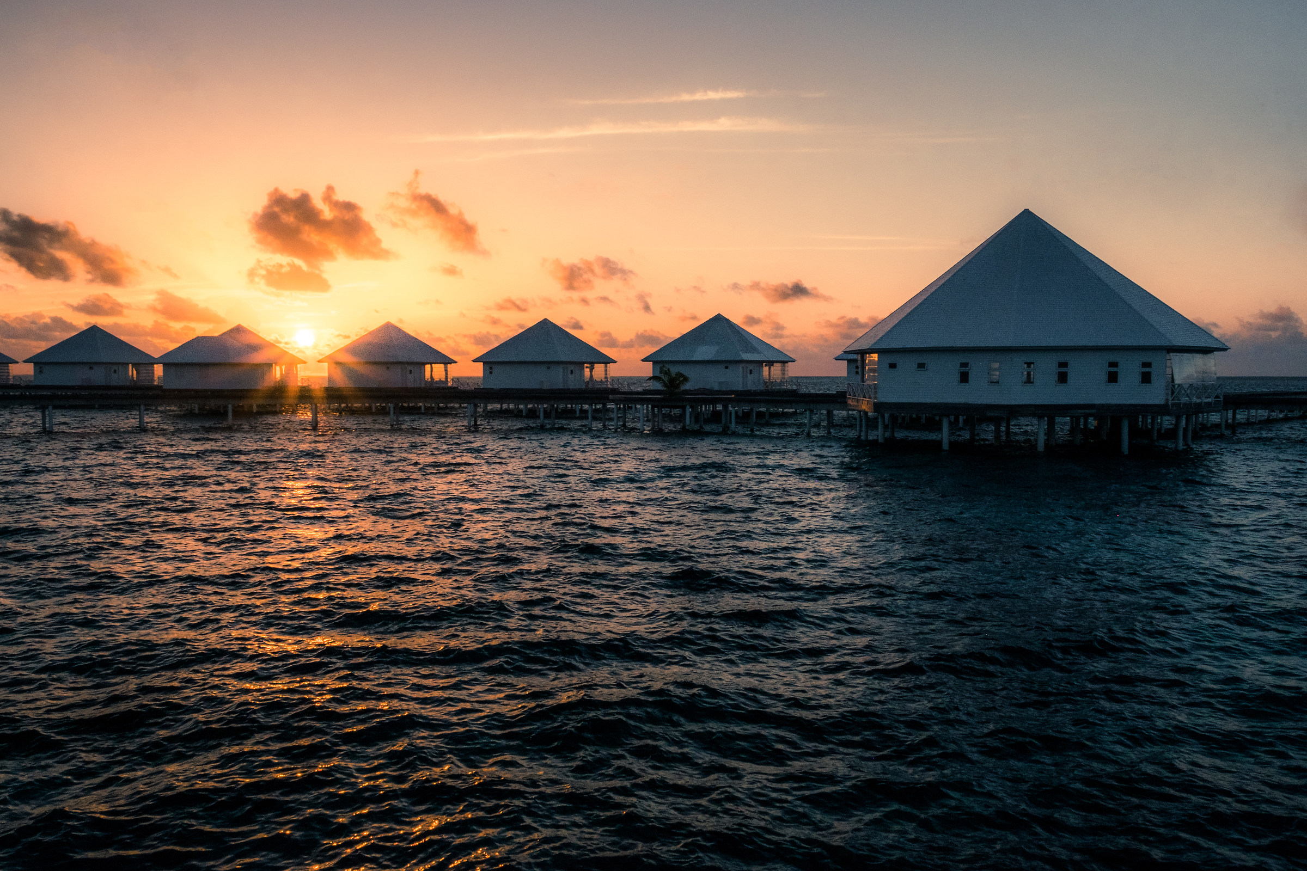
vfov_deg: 45.0
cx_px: 654
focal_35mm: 29
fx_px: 1053
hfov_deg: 63.7
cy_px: 436
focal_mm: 19.6
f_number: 18
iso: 800
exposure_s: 1/125
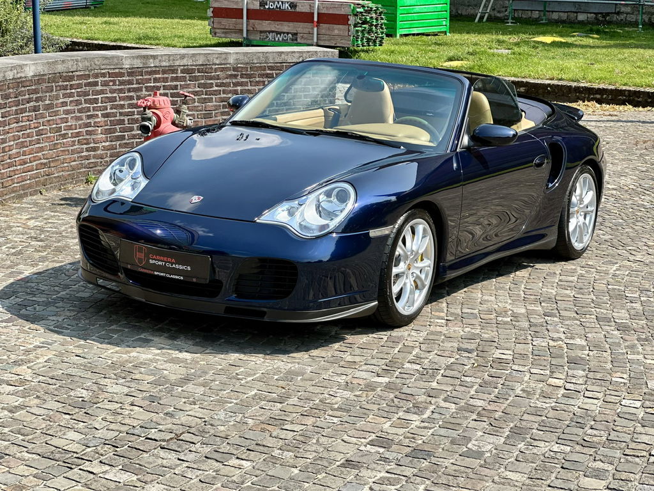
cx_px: 327
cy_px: 246
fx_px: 1455
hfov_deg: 25.3
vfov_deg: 19.1
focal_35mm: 77
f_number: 2.8
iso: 32
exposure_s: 1/391
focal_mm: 9
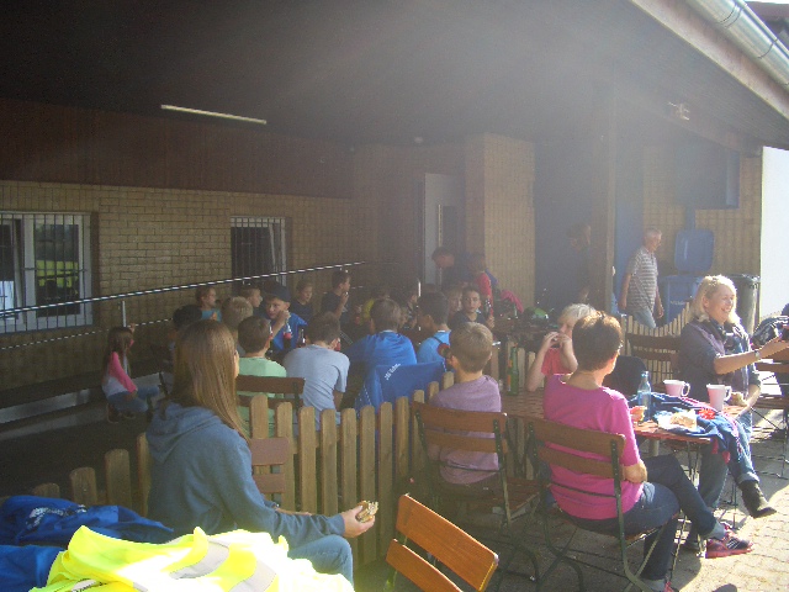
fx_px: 798
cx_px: 394
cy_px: 296
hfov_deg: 52.6
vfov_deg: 40.7
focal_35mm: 35
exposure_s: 1/200
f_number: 2.6
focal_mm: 5.8
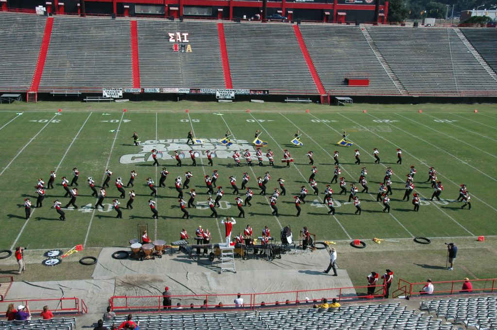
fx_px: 558
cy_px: 165
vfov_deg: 32.9
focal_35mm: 40
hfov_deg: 48.0
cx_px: 248
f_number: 9
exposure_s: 1/320
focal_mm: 27
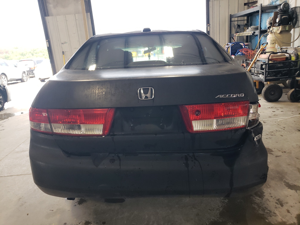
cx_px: 150
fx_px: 225
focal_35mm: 26
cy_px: 112
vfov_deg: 53.1
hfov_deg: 67.3
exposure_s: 1/60.2
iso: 74
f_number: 1.5
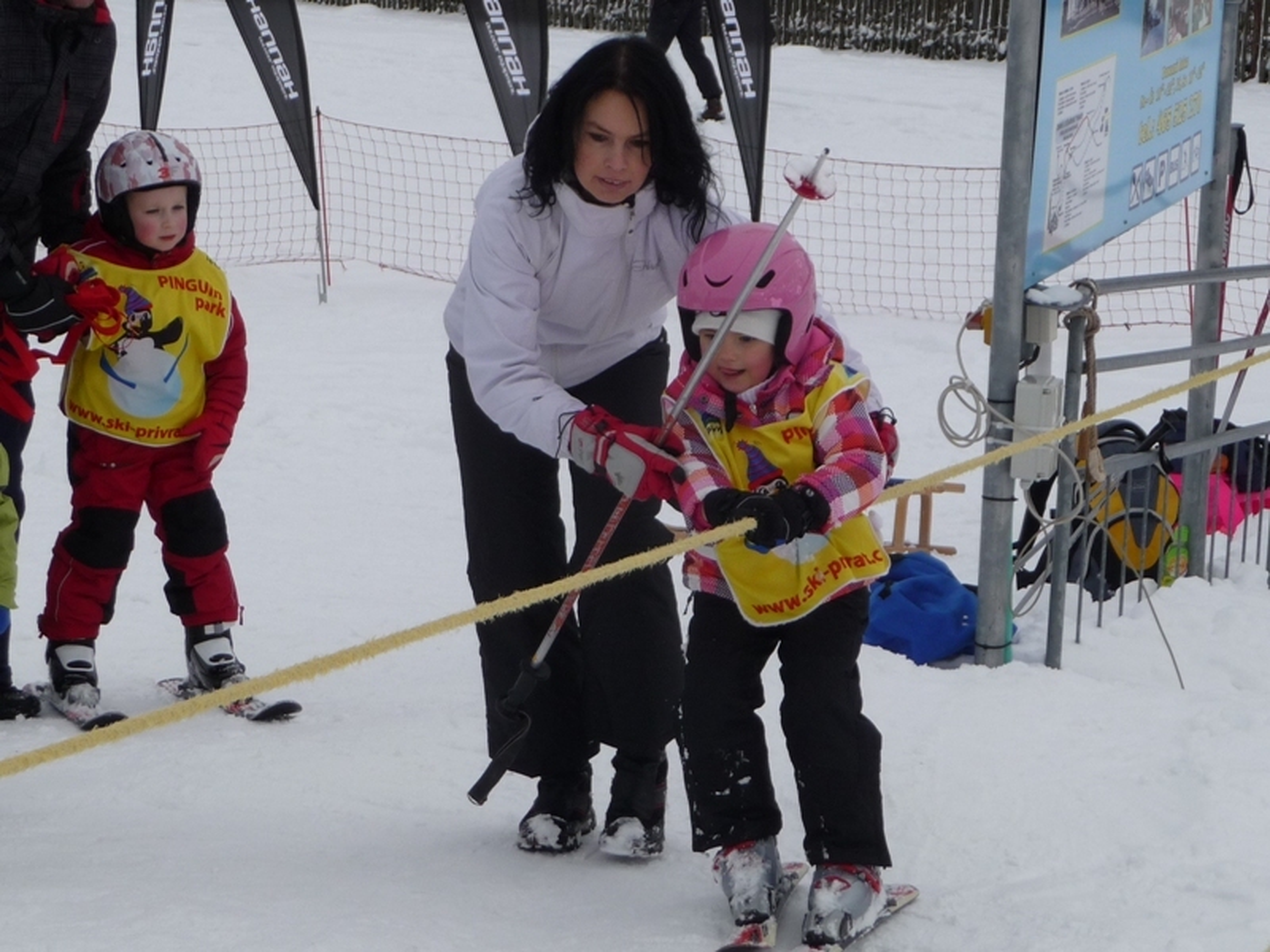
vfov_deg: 9.8
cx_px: 635
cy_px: 476
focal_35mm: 152
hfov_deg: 13.0
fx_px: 5577
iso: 100
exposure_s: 1/500
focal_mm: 19.1
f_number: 4.7
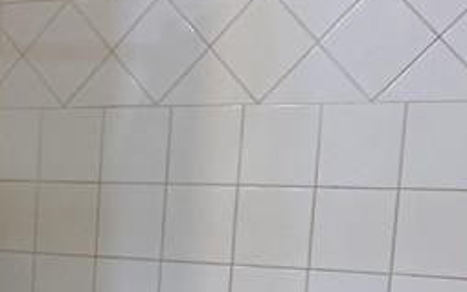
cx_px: -118
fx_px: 1324
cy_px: 443
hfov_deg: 18.7
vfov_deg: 12.0
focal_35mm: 104
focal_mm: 4.25
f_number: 1.8
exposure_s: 1/120
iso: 100
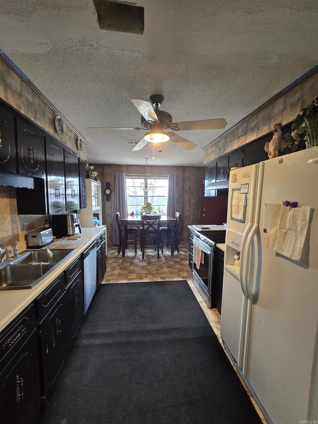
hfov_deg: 89.9
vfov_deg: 106.2
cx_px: 159
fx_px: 159
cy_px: 212
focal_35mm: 13
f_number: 2.2
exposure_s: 1/60
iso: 400
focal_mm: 2.2
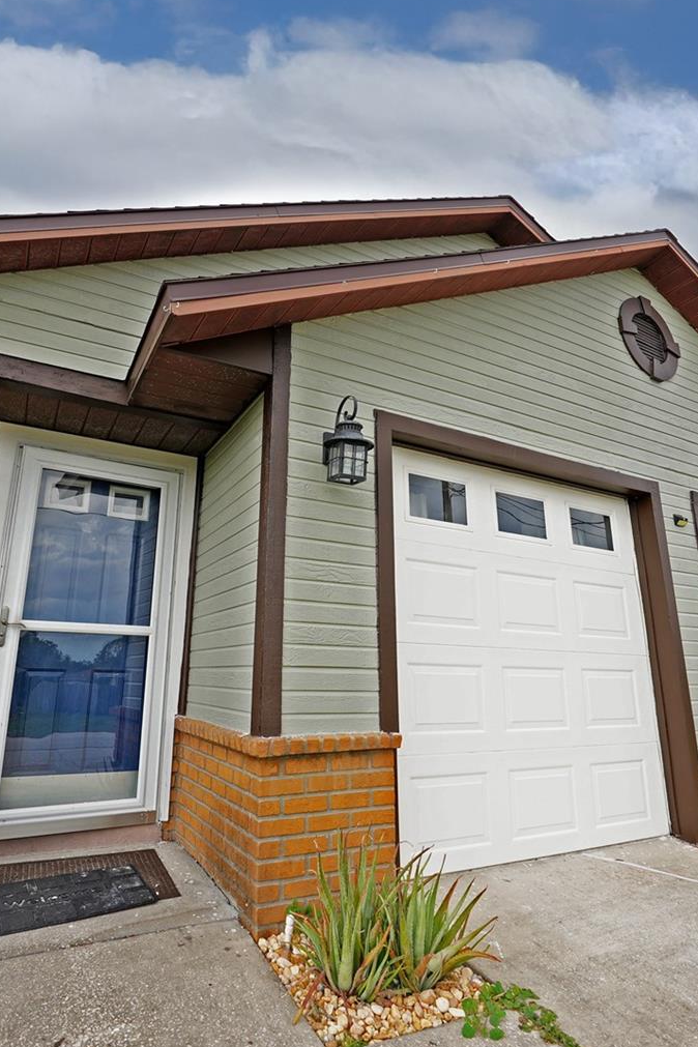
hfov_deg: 64.3
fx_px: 553
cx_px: 308
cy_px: 521
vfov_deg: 86.9
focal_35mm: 19
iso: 80
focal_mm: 12
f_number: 4.5
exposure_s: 1/125
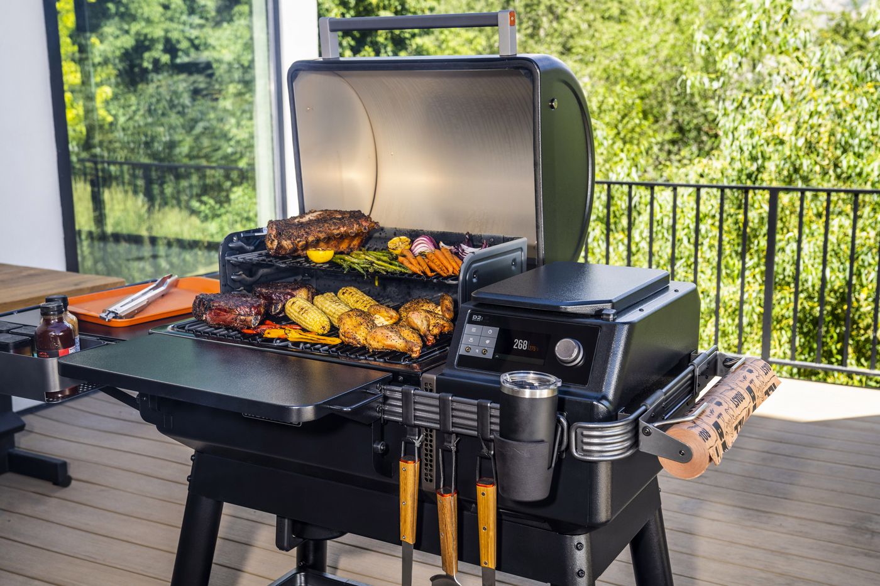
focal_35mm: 40
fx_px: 978
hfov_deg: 48.5
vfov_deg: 33.4
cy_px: 293
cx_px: 440
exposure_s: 1/200
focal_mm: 40
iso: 100
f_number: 5
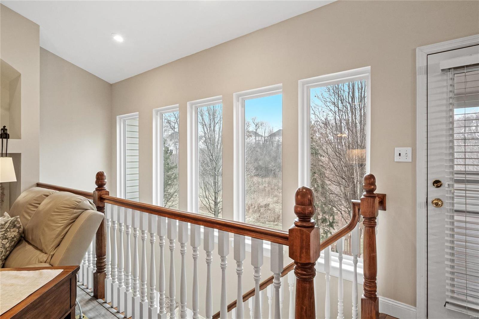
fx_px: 266
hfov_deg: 84.0
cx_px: 240
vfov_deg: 61.9
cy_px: 160
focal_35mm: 20
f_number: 10
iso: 400
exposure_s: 1/10
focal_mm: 10
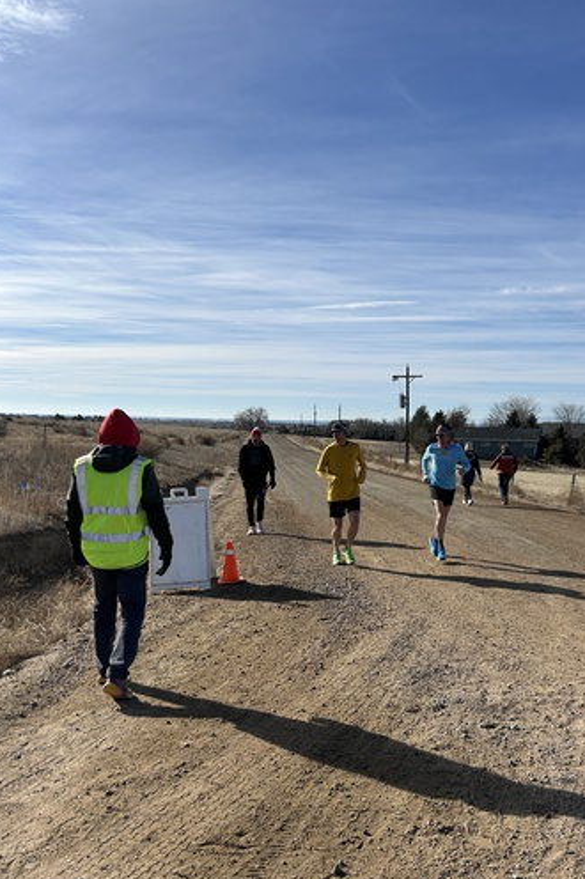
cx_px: 355
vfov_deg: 61.8
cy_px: 482
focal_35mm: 30
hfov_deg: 43.3
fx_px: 732
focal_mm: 5.7
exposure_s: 1/6993
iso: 50
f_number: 1.5
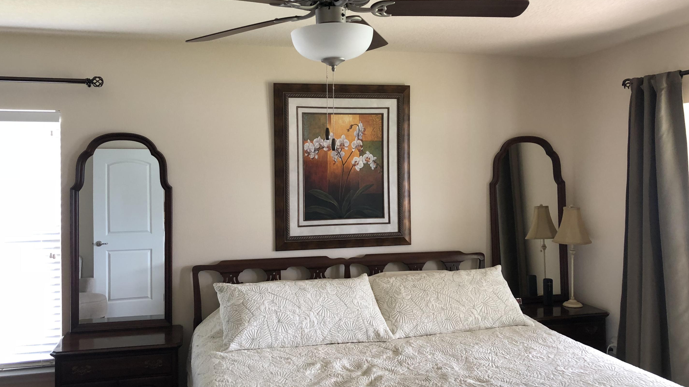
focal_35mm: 32
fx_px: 585
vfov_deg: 36.7
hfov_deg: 61.0
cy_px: 176
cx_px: 331
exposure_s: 1/20
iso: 40
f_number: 1.8
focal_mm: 4
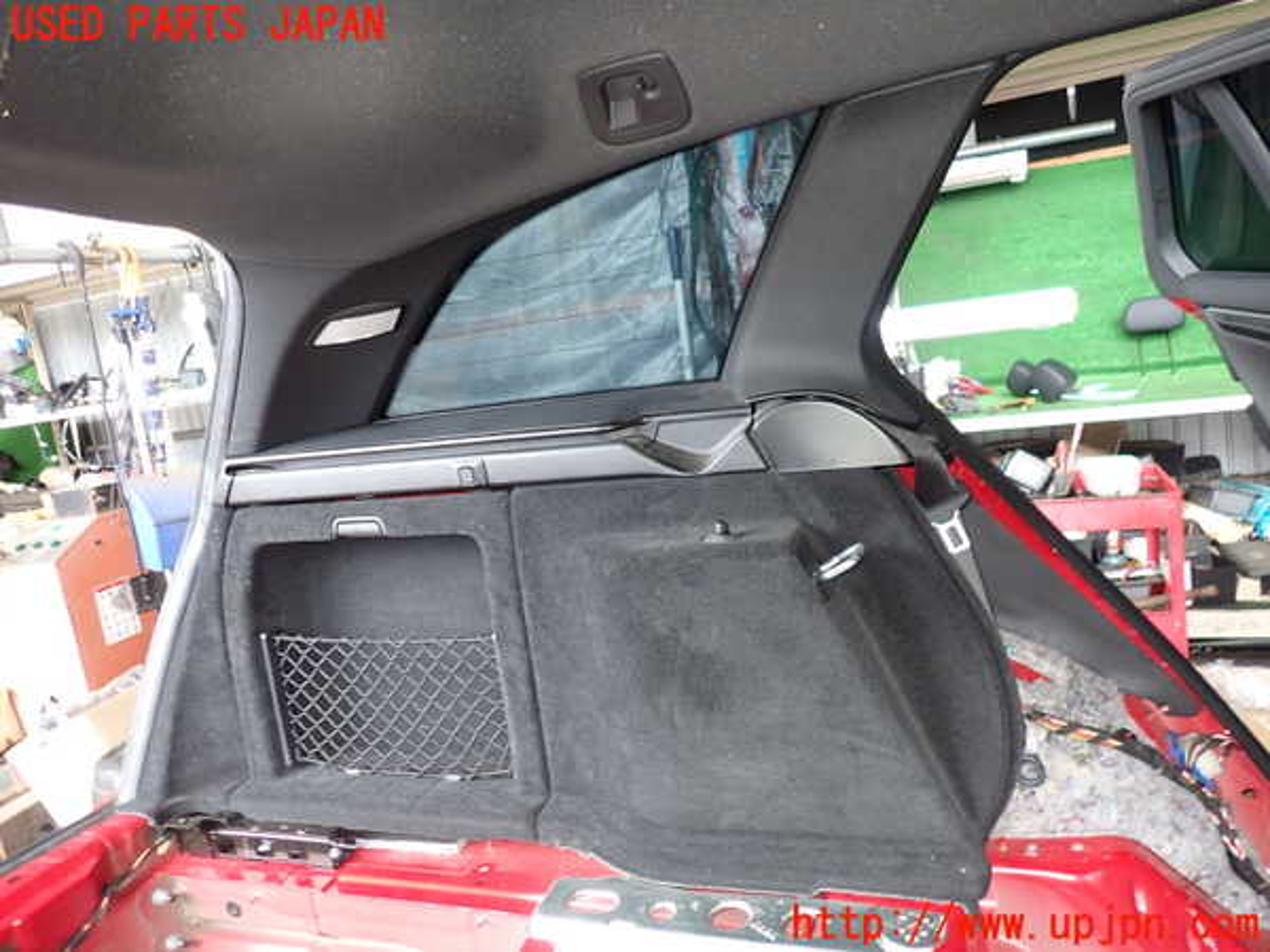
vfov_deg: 54.9
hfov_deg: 69.4
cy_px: 476
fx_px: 917
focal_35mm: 25
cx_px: 635
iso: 200
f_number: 2
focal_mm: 4.5
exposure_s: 1/40
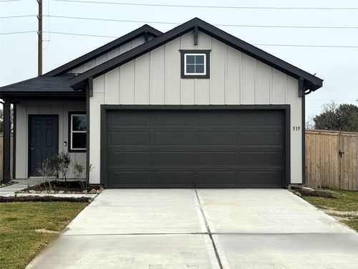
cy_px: 134
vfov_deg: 25.7
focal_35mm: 57
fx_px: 589
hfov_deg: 33.8
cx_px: 179
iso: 64
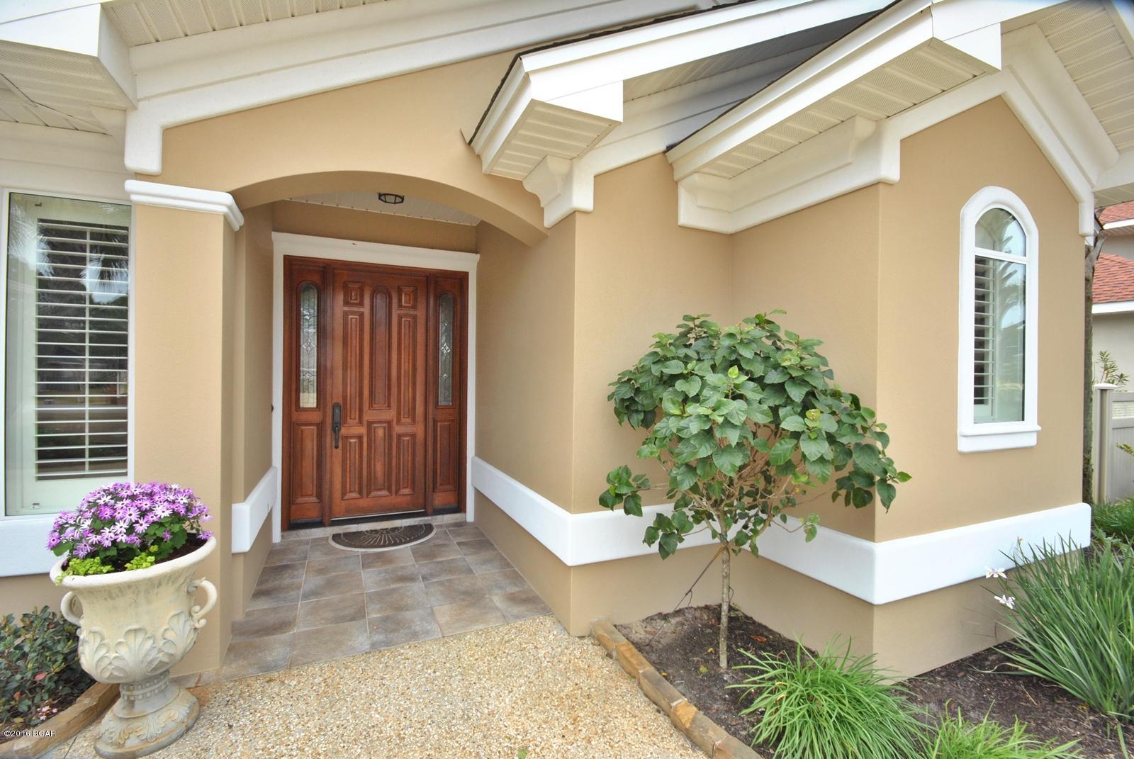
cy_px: 380
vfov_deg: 77.5
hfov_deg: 100.3
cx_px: 567
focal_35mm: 15
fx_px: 473
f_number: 10
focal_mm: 10
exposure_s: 1/100
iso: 400
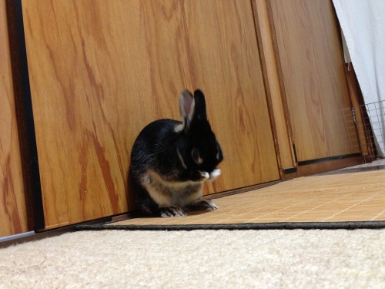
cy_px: 144
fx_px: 367
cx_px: 192
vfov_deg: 42.9
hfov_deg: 55.4
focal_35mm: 33
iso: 400
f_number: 2.4
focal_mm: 4.13
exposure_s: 1/17
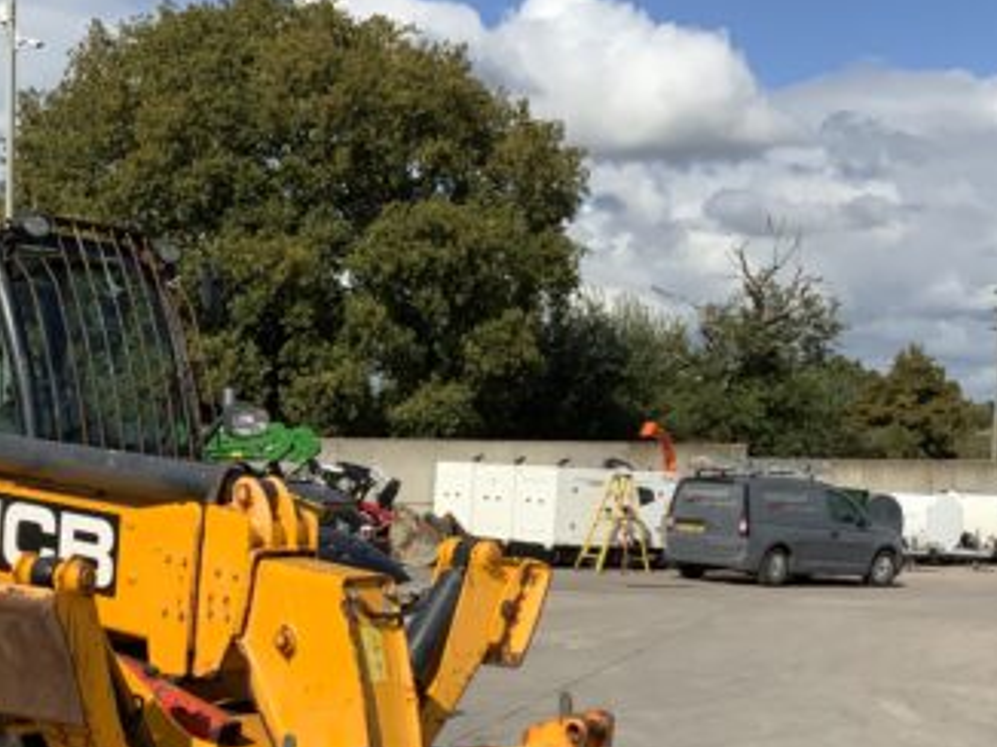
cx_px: 235
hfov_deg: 33.1
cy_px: 600
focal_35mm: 57
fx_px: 1640
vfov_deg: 25.2
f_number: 1.8
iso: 16
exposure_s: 1/2801
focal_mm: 3
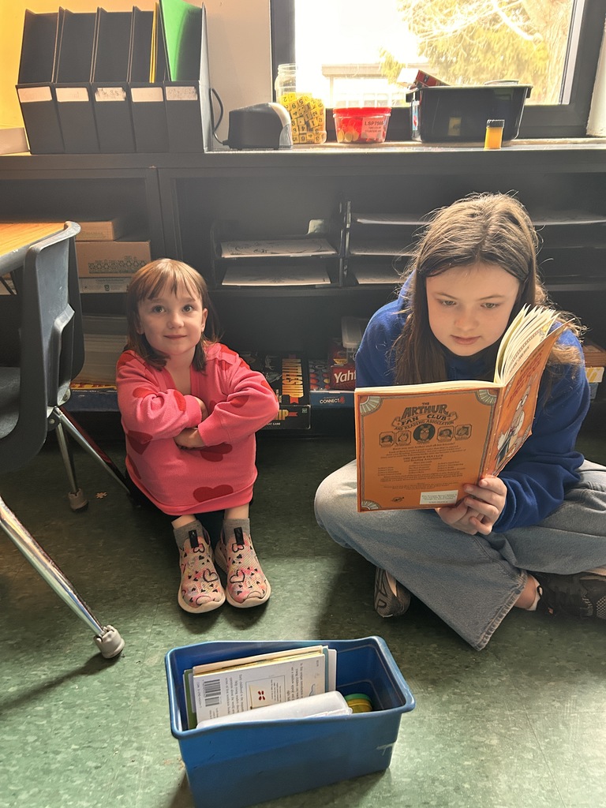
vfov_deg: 67.3
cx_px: 303
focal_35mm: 26
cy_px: 404
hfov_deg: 53.1
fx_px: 607
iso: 400
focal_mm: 5.7
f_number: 1.5
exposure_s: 1/60
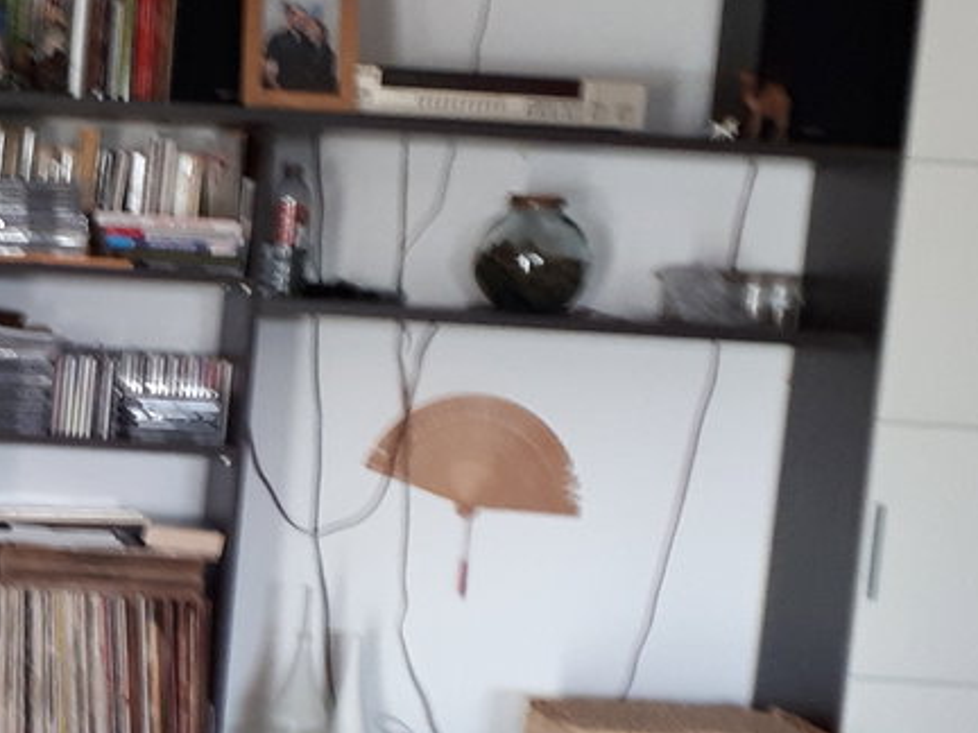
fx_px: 2825
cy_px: 590
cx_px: -111
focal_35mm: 100
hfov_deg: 18.8
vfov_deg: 14.7
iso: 160
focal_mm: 3.6
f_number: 1.9
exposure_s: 1/17
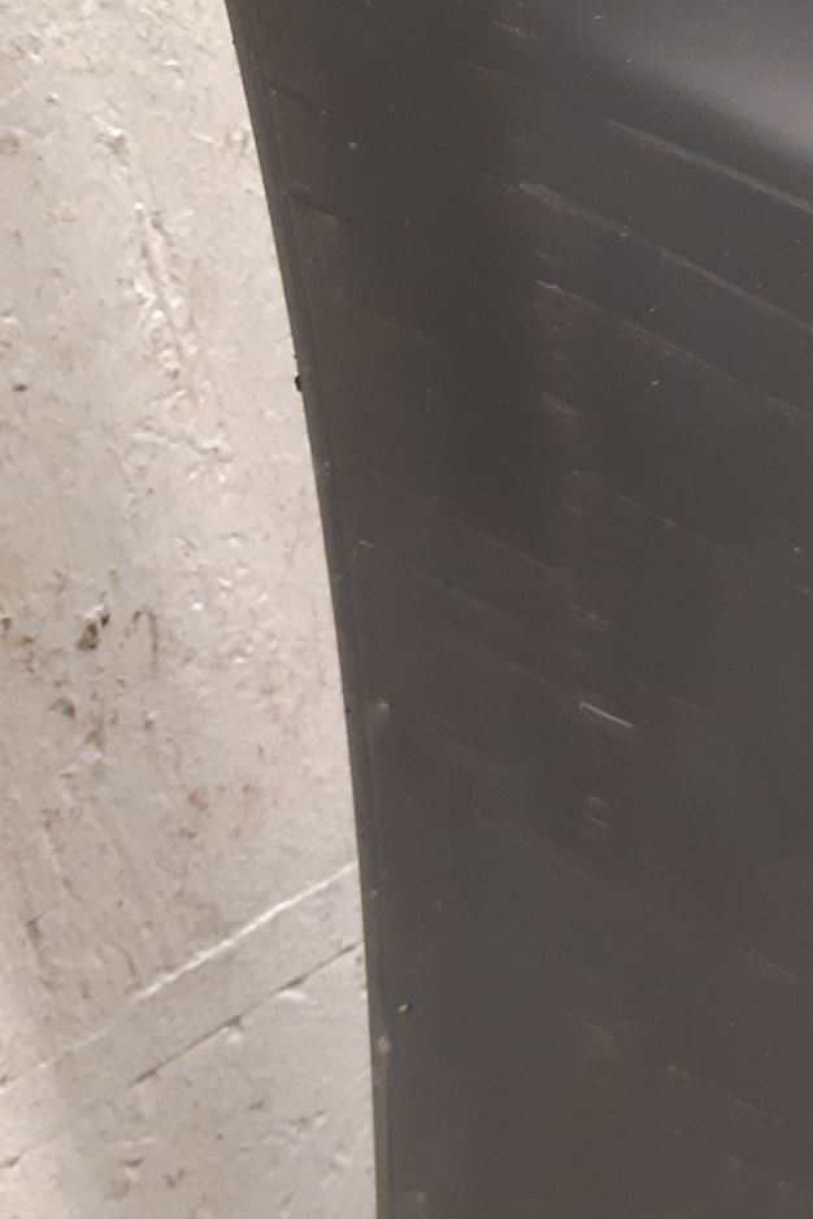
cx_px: 1081
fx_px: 1998
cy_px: 641
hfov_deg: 20.8
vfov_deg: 33.9
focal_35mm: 59
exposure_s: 1/25
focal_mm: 3.93
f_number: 1.7
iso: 200
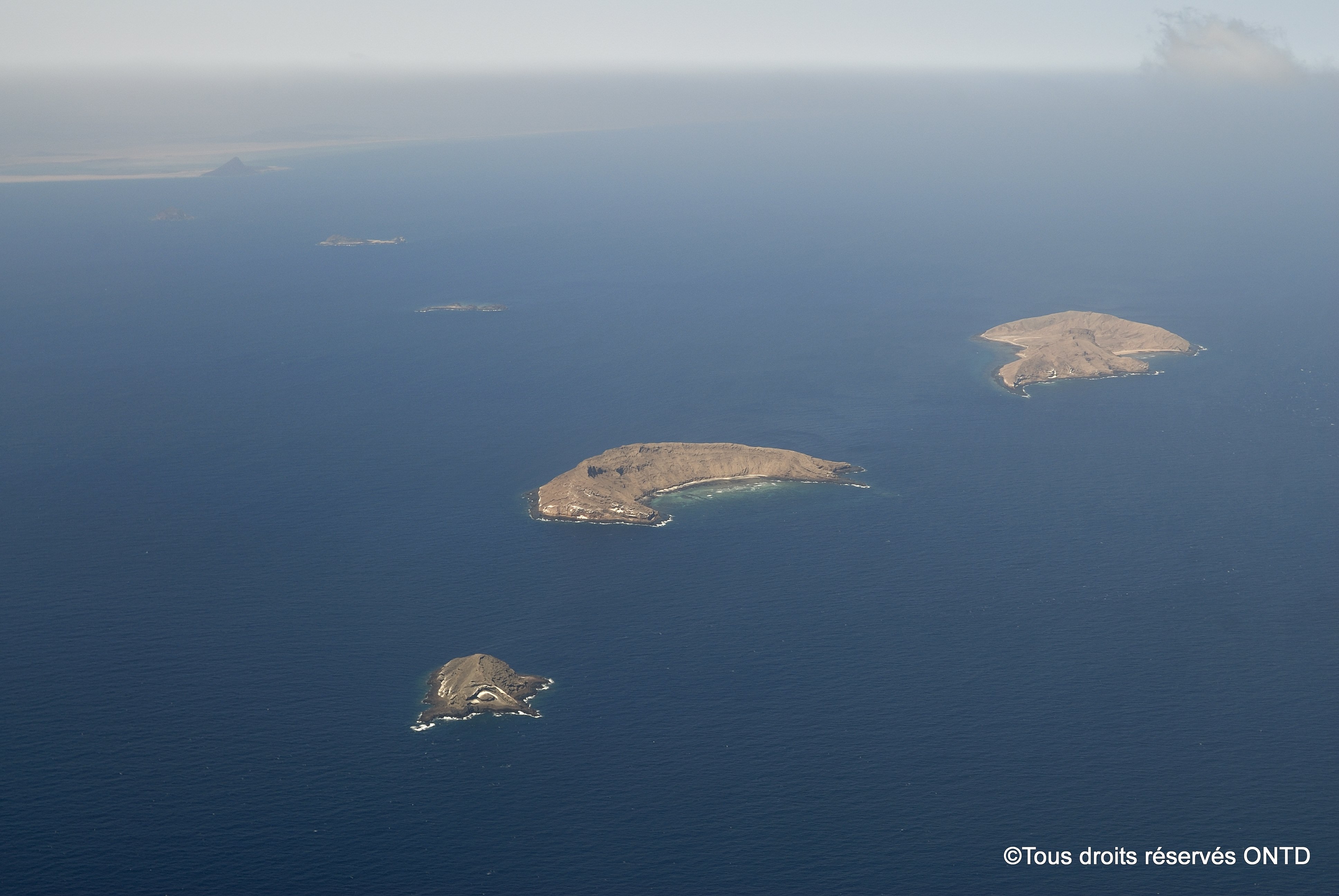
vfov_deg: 25.8
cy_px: 448
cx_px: 670
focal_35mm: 52
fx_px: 1955
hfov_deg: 37.8
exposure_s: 1/200
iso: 100
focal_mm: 35
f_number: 8
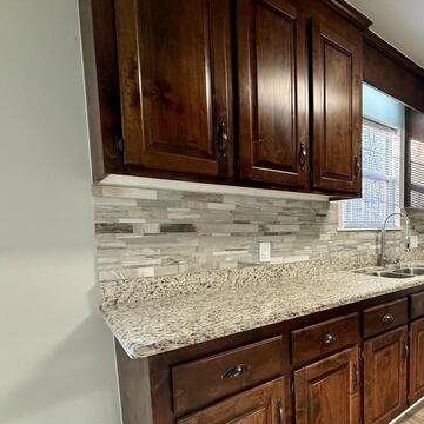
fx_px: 305
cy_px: 257
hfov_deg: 62.8
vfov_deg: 68.9
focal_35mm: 22
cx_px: 347
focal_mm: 2.22
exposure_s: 1/120
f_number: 2.2
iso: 500
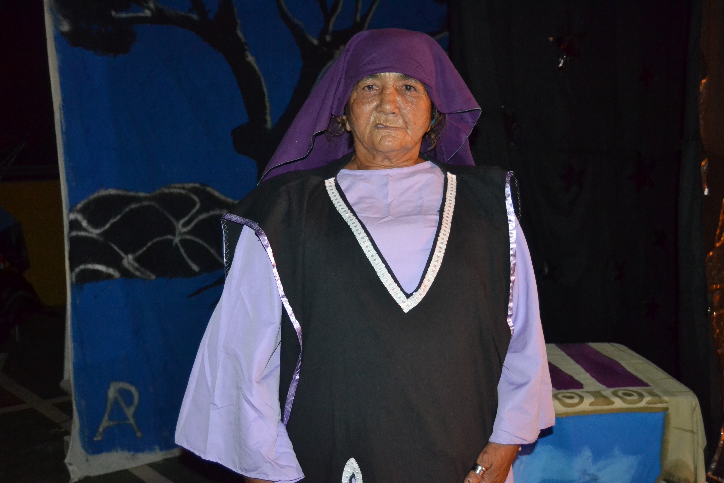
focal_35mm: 42
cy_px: 242
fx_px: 845
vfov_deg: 31.9
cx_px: 362
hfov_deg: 46.4
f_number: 4
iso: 3200
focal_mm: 28
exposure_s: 1/60
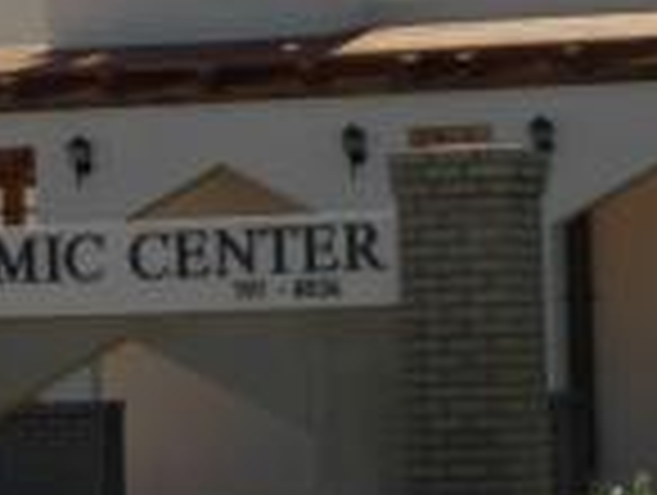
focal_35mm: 260
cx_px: -189
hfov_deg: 7.5
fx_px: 4943
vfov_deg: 5.7
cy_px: 29
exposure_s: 1/406
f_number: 6.1
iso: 79
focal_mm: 12.5
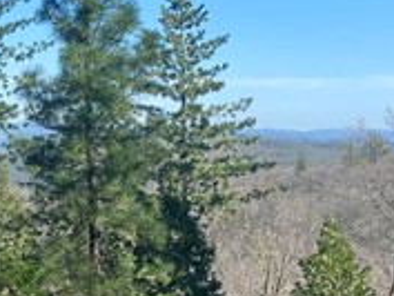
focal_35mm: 94
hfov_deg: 18.8
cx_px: -169
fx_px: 1071
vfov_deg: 15.7
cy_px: 93
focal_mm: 4.25
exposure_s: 1/1412
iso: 32
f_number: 1.8
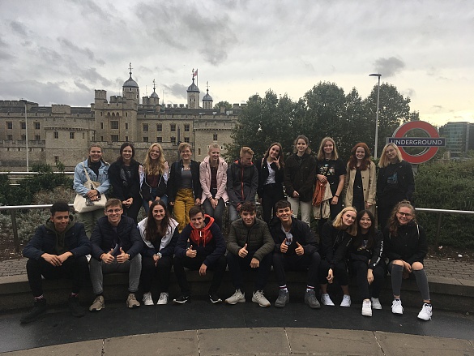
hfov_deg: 61.6
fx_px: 397
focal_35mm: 29
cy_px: 178
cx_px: 237
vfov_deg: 48.2
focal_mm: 4.15
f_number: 2.2
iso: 25
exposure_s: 1/375
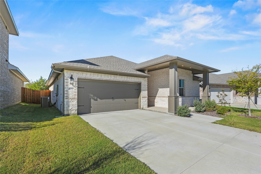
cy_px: 87
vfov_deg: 72.1
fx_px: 120
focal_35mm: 16
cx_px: 130
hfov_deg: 95.0
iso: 125
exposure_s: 1/250
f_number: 5.6
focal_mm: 11
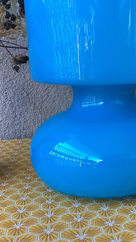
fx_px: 295
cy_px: 122
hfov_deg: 25.6
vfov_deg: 44.6
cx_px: 106
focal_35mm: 46
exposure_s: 1/50
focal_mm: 3.3
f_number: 2.4
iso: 50
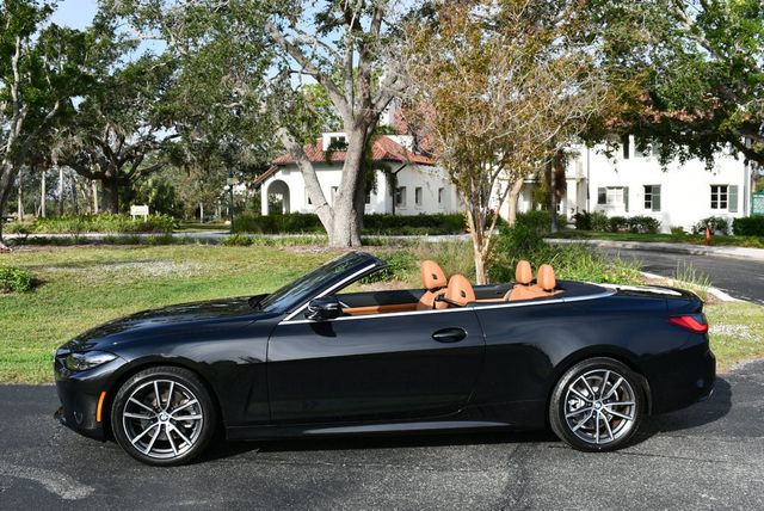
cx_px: 382
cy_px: 256
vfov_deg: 33.5
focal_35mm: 40
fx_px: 850
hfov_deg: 48.4
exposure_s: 1/250
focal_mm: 20
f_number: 8
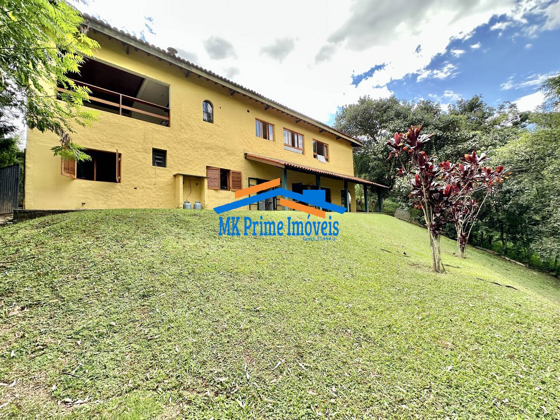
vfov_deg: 85.7
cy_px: 210
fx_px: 226
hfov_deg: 102.1
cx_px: 280
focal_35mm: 14
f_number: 2.2
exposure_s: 1/285
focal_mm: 2.22
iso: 40
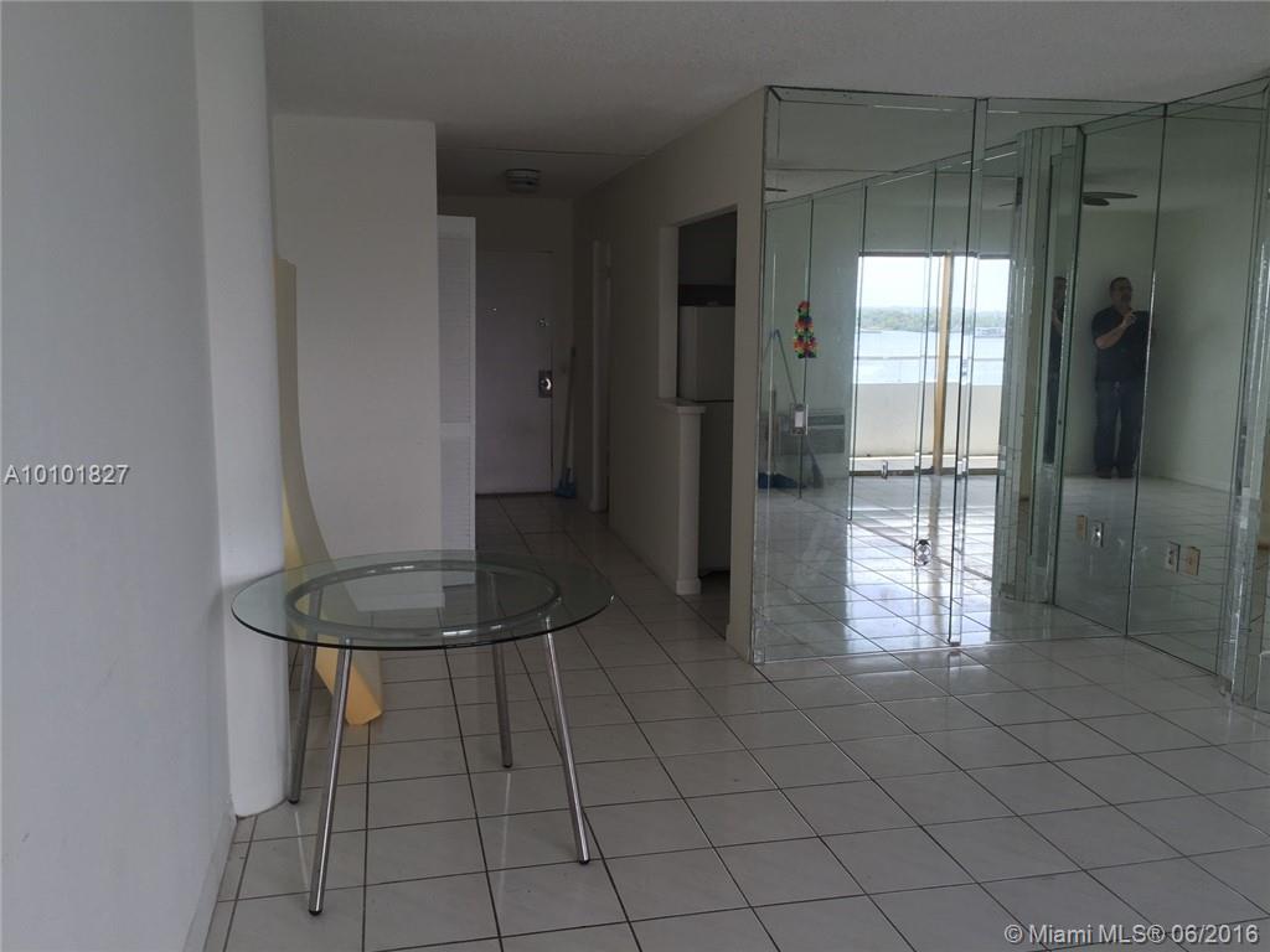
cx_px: 635
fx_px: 1064
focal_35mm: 29
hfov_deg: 61.7
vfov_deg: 48.2
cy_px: 476
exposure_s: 1/153
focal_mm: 4.15
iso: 32
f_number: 2.2
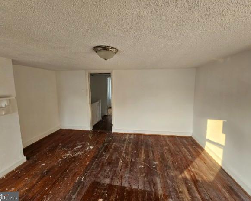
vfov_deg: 88.0
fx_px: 104
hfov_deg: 100.7
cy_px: 99
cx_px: 124
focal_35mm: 14
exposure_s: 1/77.4
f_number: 2.2
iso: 200
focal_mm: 2.2
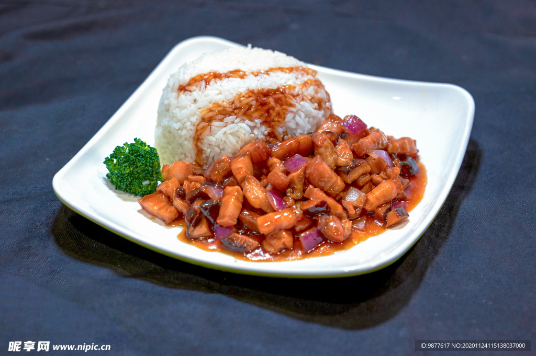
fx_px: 1265
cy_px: 178
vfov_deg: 16.0
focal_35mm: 85
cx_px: 268
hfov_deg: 23.9
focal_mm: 85
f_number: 4
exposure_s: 1/30
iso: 400
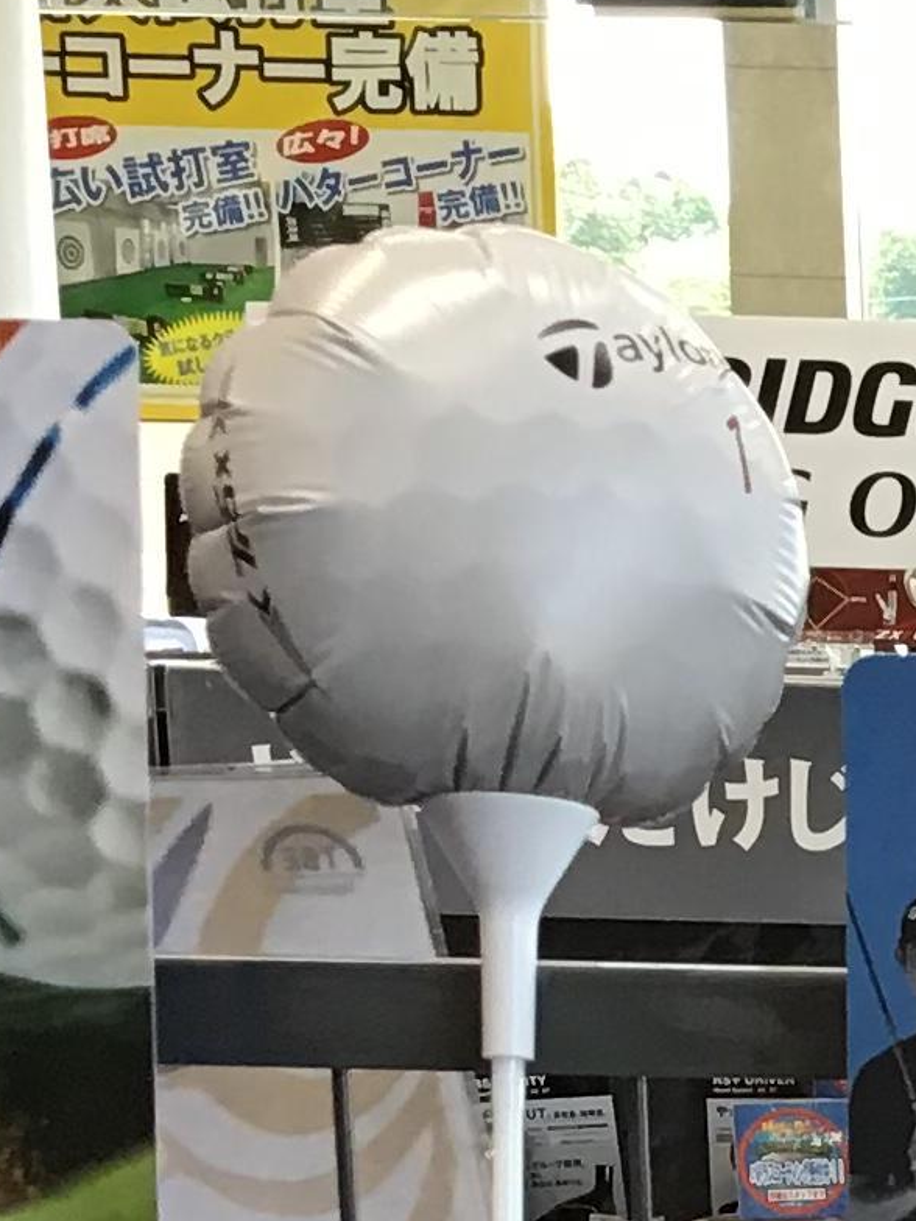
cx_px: 1763
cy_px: 1696
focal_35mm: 129
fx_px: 4551
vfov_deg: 14.5
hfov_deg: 10.6
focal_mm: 3.3
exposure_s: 1/40
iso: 25
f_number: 2.4
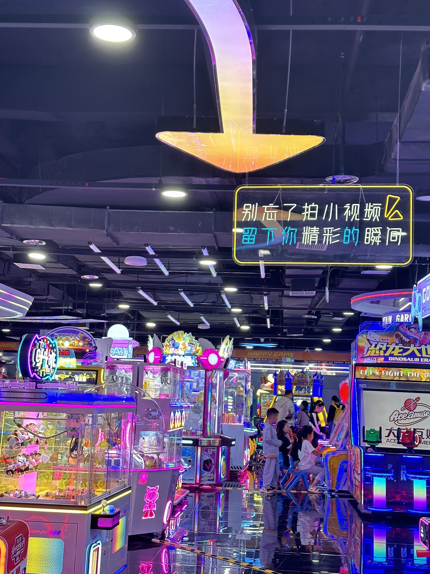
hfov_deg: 30.3
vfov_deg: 39.7
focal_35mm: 48
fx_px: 795
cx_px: 215
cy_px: 287
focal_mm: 6.86
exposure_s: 1/100
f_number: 1.78
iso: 125
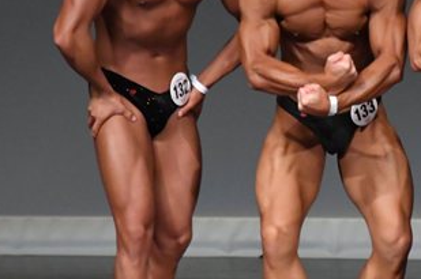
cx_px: 381
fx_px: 10999
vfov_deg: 1.5
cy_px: 108
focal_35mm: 942
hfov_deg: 2.2
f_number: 5.6
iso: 5000
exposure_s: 1/400
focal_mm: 250
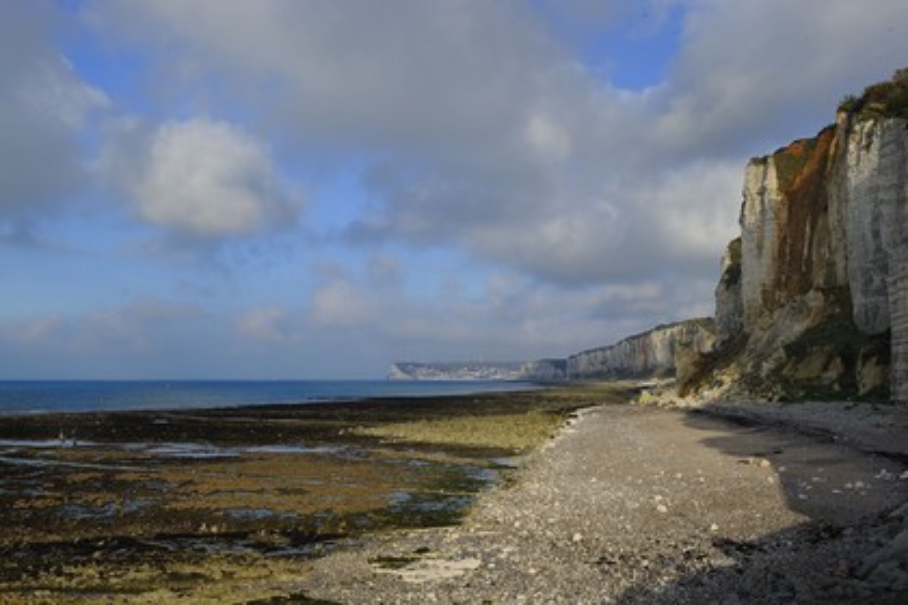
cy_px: 302
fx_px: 807
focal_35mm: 32
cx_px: 454
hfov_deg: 58.7
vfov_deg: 41.1
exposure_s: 1/200
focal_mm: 32
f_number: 11
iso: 200
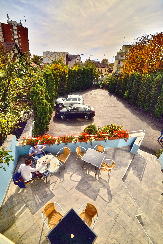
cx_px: 82
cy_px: 122
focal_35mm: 14
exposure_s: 1/1000
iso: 64
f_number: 5.6
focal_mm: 14
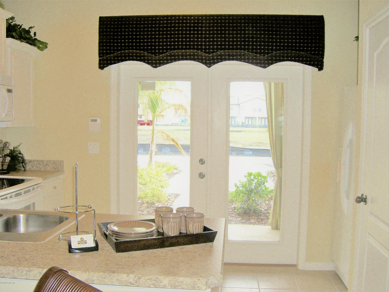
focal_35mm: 38
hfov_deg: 49.0
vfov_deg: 37.7
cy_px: 146
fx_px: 427
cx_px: 194
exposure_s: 1/160
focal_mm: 6.2
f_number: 2.7
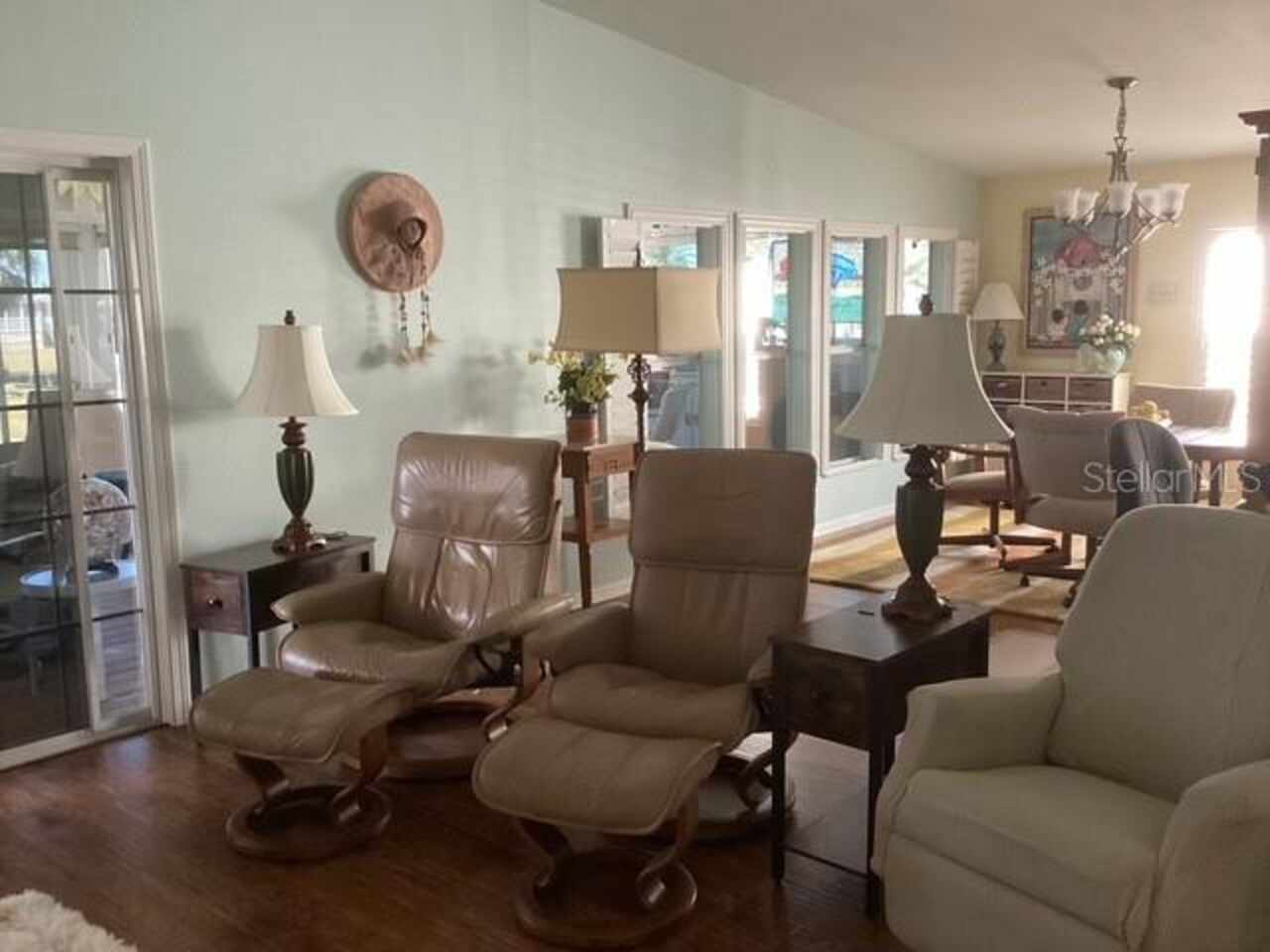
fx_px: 1137
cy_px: 476
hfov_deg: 58.4
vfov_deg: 45.4
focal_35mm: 31
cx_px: 635
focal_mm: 3.3
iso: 400
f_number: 2.4
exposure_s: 1/30
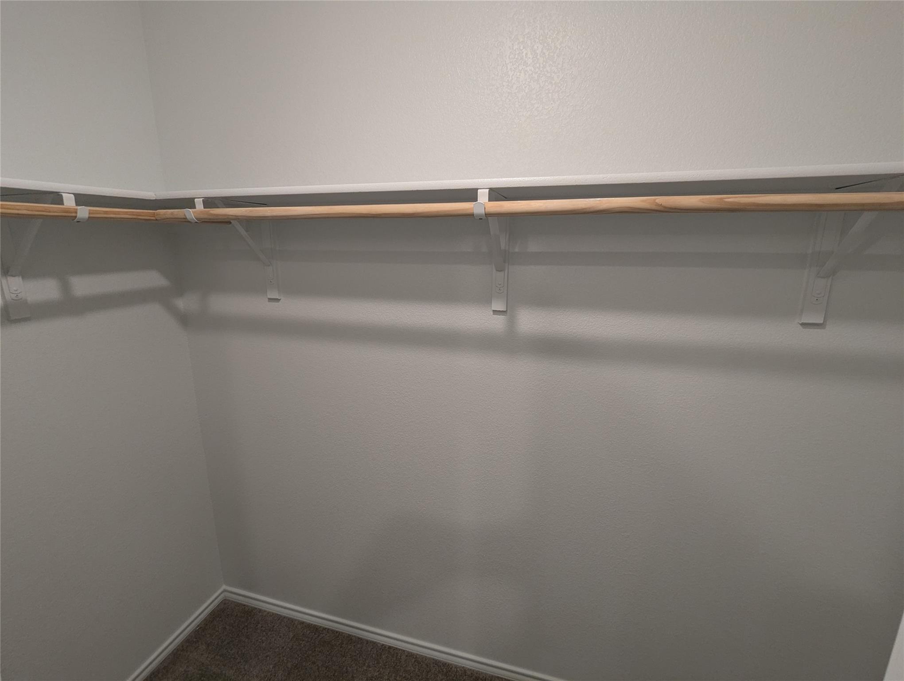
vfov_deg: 78.2
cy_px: 340
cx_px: 452
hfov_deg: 94.4
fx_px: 418
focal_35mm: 16
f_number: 2.2
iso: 78
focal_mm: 2.35
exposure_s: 1/24
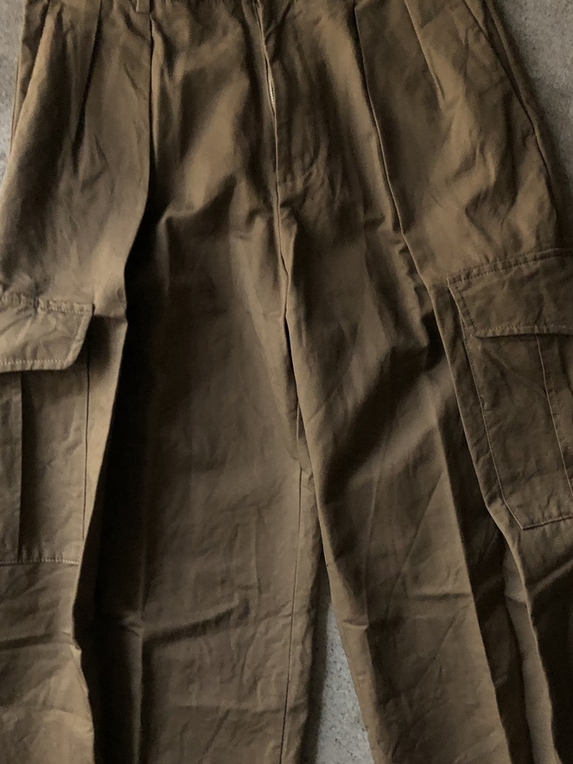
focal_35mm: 38
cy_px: 379
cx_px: 279
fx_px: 839
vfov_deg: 49.0
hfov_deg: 37.7
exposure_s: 1/4
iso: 160
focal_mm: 4
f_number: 1.8
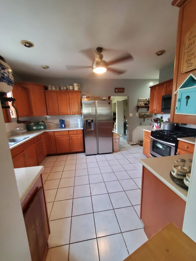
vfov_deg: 106.2
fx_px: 98
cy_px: 130
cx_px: 98
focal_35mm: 13
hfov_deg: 89.9
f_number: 2.2
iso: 500
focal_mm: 1.8
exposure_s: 1/30
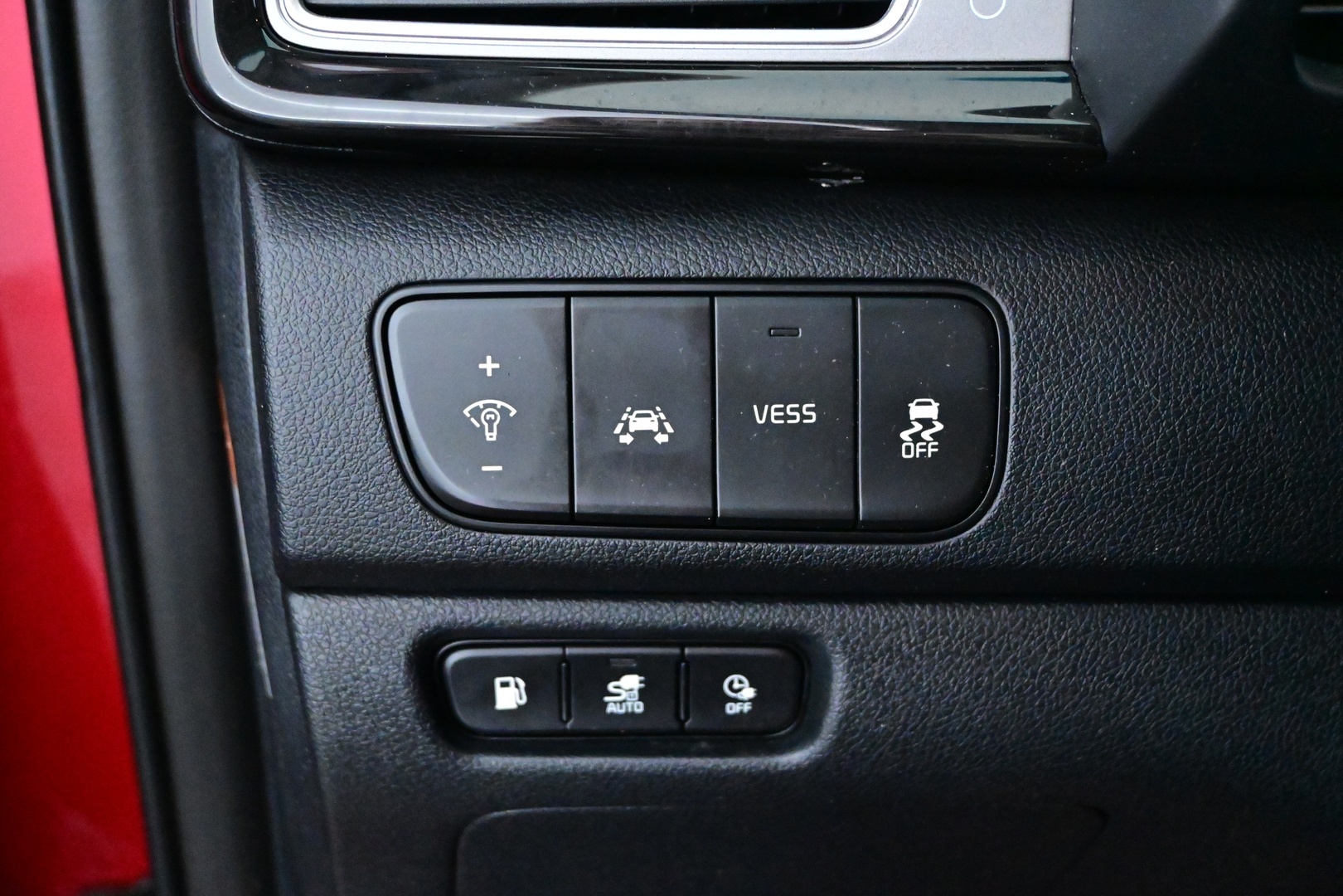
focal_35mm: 40
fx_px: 1483
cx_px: 672
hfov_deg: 48.7
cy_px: 448
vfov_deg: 33.6
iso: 10000
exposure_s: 1/40
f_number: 4.5
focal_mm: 26.5
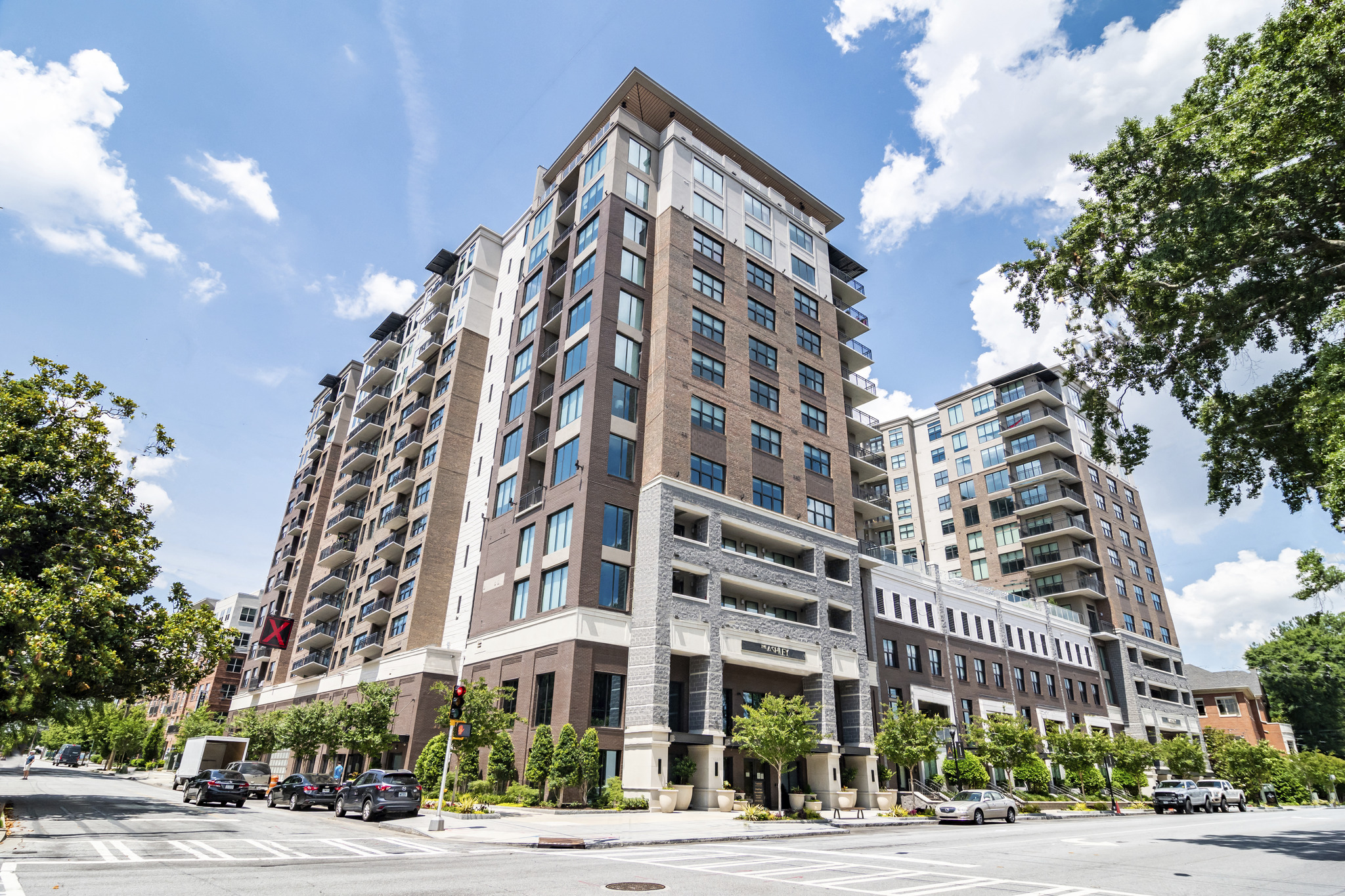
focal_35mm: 18
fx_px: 672
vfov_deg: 67.4
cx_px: 672
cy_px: 448
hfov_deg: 90.0
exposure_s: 1/1250
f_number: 8
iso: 320
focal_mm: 12
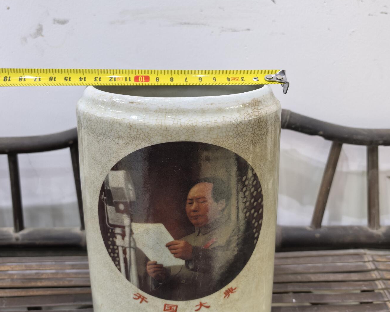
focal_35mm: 36
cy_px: 120
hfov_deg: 50.3
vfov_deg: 40.9
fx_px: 415
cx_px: 197
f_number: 2
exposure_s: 1/609
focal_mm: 6.98
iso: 3200
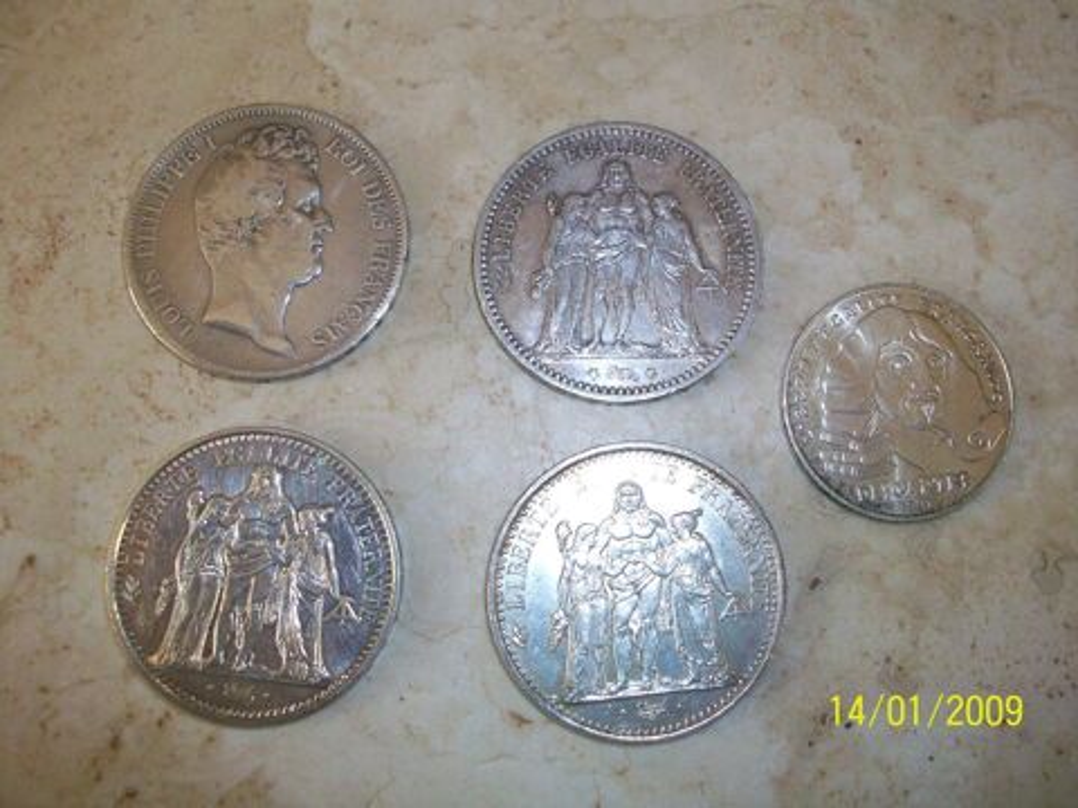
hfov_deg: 54.0
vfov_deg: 41.8
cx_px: 539
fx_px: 1059
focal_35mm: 34
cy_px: 404
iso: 160
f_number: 2.8
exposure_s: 1/60
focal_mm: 5.7
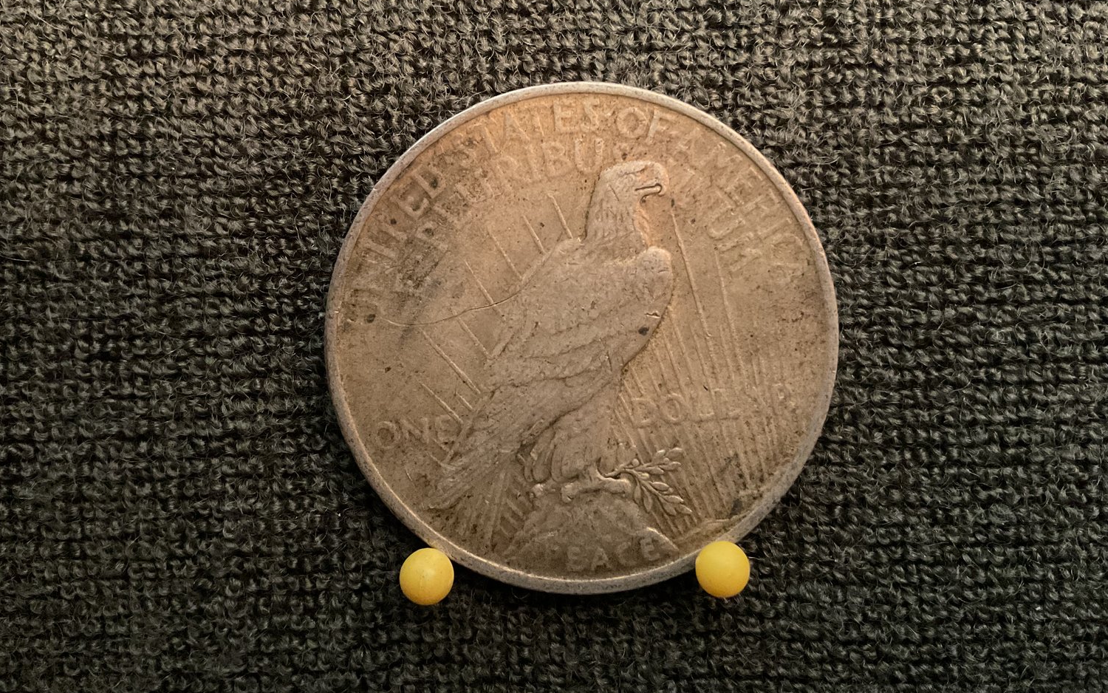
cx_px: 557
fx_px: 936
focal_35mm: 31
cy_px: 303
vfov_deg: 40.5
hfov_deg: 61.2
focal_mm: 3
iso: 500
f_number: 1.8
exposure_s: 1/24
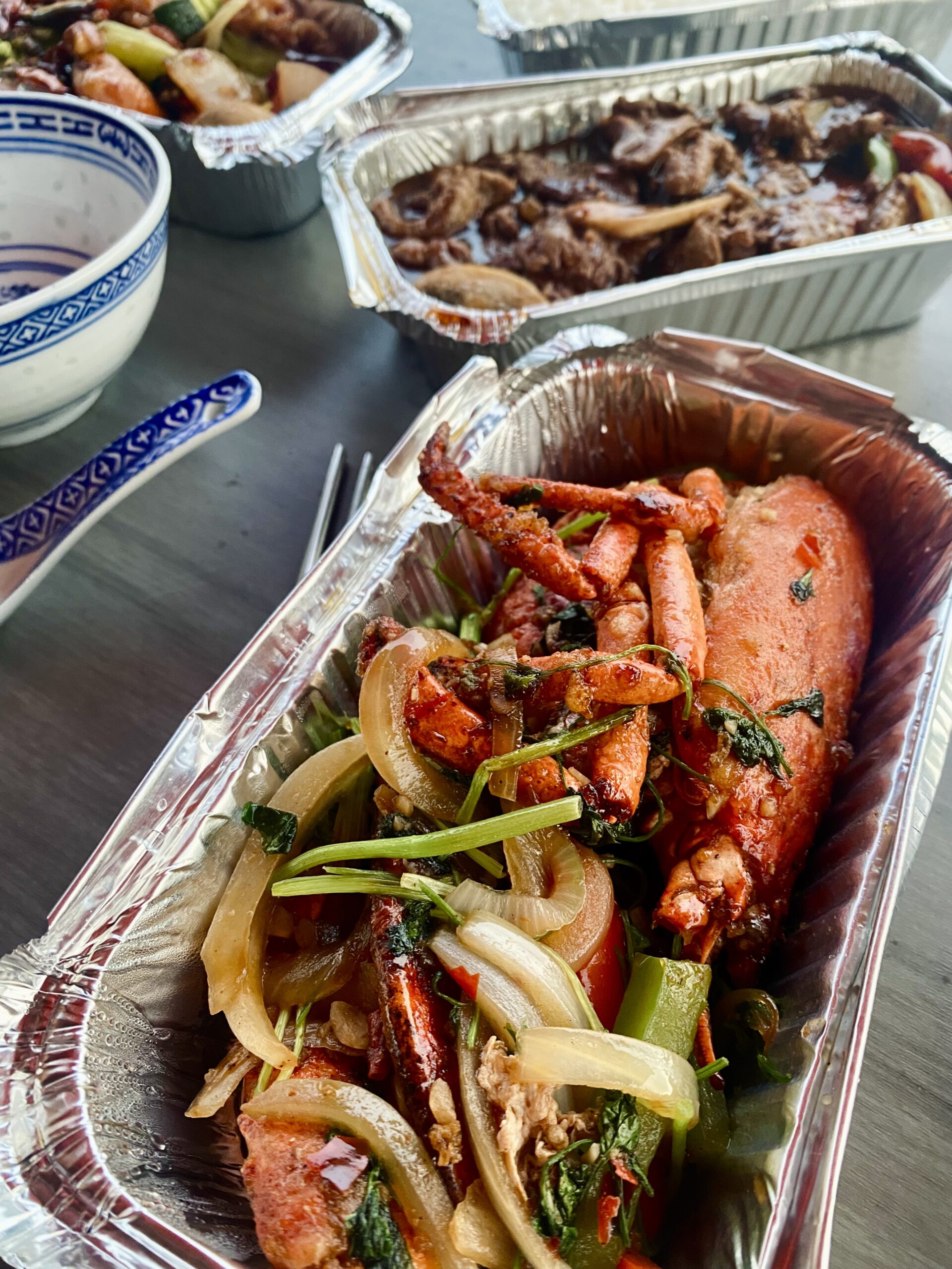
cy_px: 634
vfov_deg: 67.3
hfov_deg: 53.1
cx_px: 476
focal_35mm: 26
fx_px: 953
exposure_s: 1/60
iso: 400
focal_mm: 4.25
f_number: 1.8
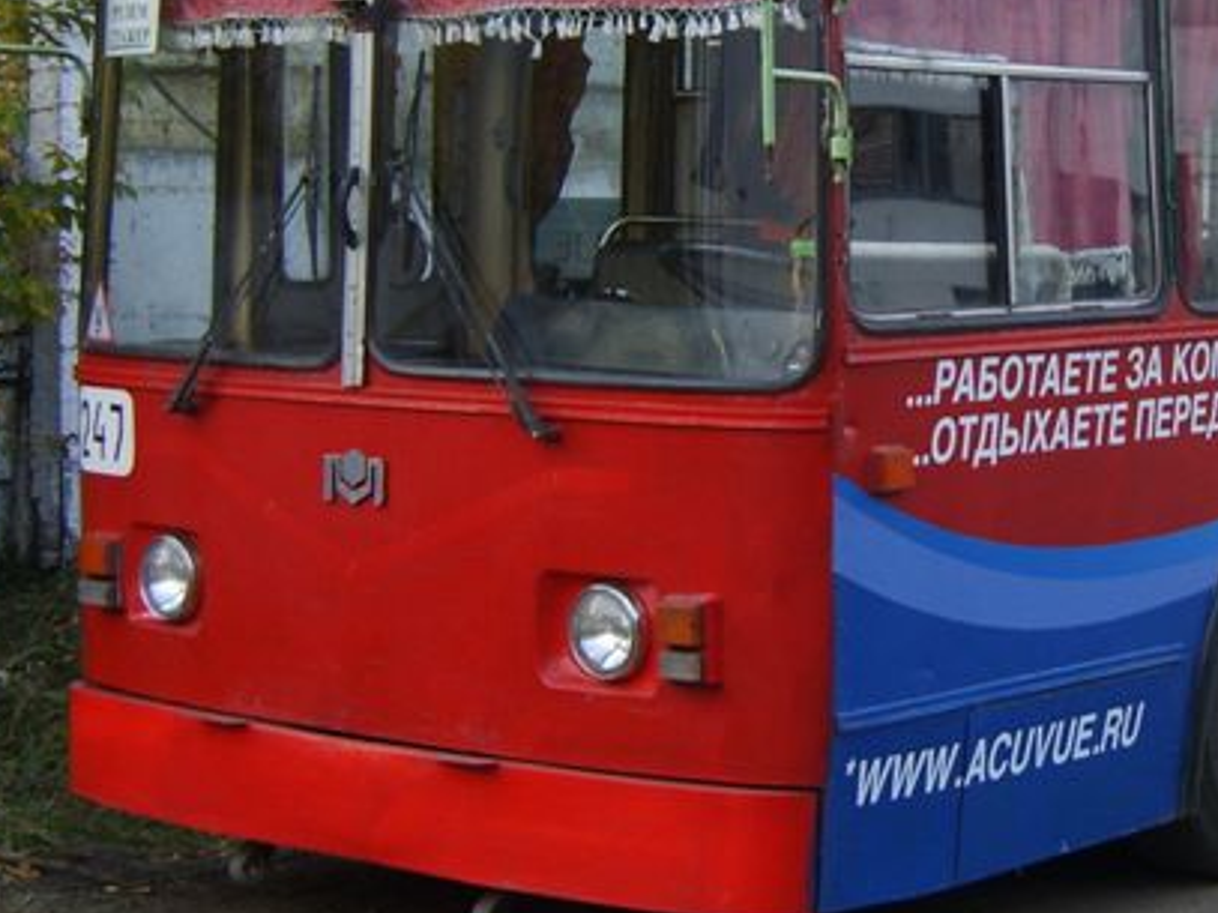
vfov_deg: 16.8
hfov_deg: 21.9
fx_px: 3095
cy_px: 353
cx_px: 1012
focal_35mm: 88
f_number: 2.8
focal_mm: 7.4
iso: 50
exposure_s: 1/180
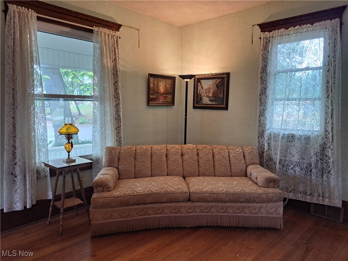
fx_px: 241
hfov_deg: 71.6
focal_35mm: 24
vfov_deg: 56.8
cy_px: 130
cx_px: 174
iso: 100
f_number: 1.8
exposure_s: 1/60
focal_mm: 5.23
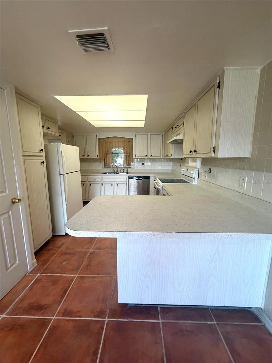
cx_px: 136
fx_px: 147
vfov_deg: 102.1
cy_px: 182
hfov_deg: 85.7
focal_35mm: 14
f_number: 2.2
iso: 160
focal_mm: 2.22
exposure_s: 1/120
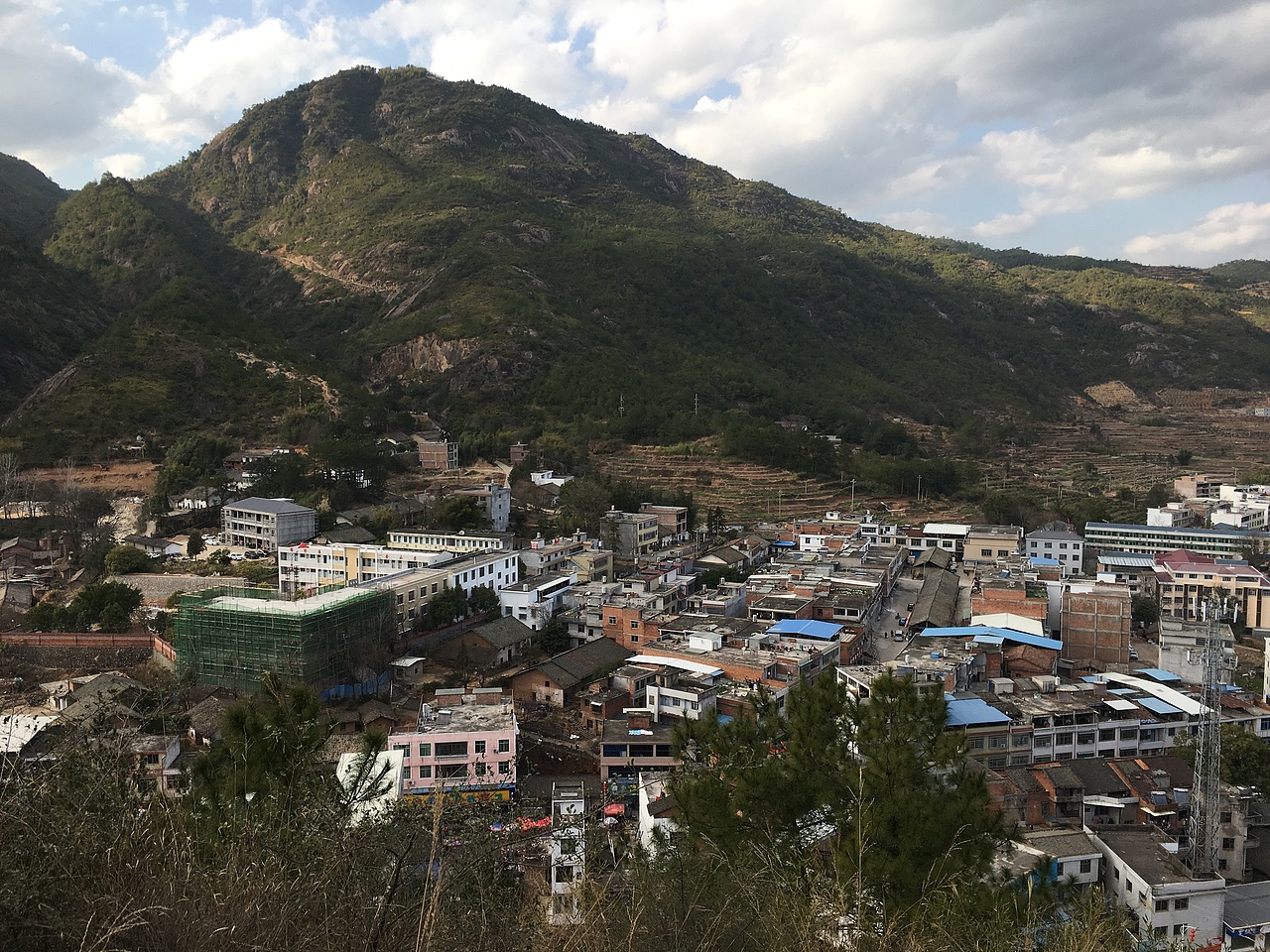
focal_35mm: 29
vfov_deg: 48.2
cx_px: 635
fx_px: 1064
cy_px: 476
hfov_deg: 61.7
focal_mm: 4.15
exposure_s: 1/674
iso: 25
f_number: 2.2
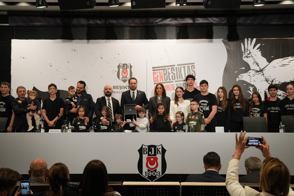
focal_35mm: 43
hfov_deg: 45.4
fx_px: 351
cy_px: 98
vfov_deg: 31.2
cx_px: 147
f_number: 2.8
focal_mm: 43
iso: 2000
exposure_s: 1/400
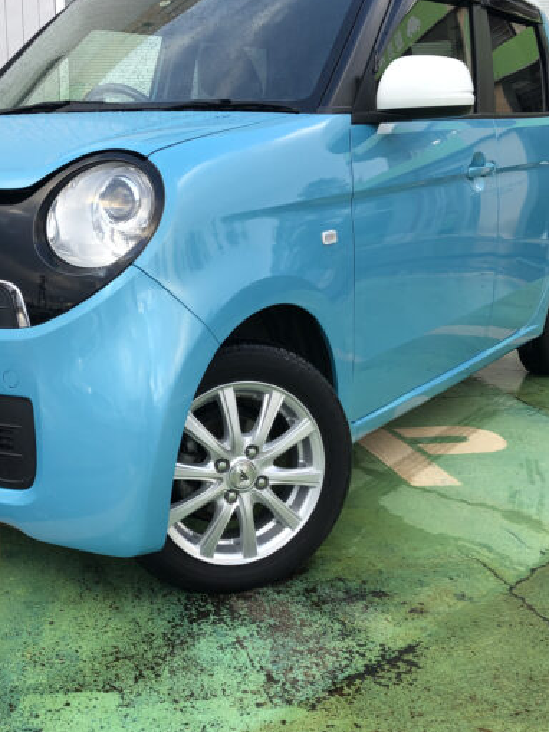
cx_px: 160
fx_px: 930
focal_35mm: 44
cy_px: 331
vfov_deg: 42.9
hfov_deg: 32.5
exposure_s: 1/120
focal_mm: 3.99
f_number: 1.8
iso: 25
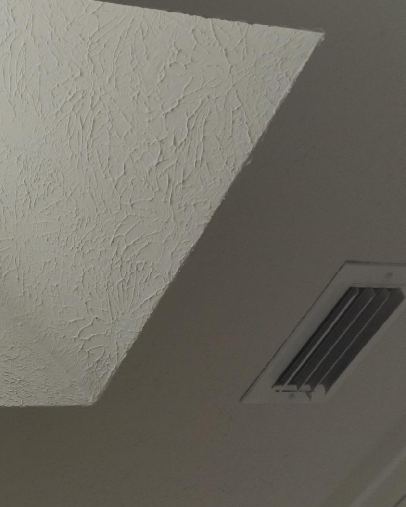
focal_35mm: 64
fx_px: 961
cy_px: 285
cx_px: -239
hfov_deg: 19.9
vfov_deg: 29.5
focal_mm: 16
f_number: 8
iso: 100
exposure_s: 1/100
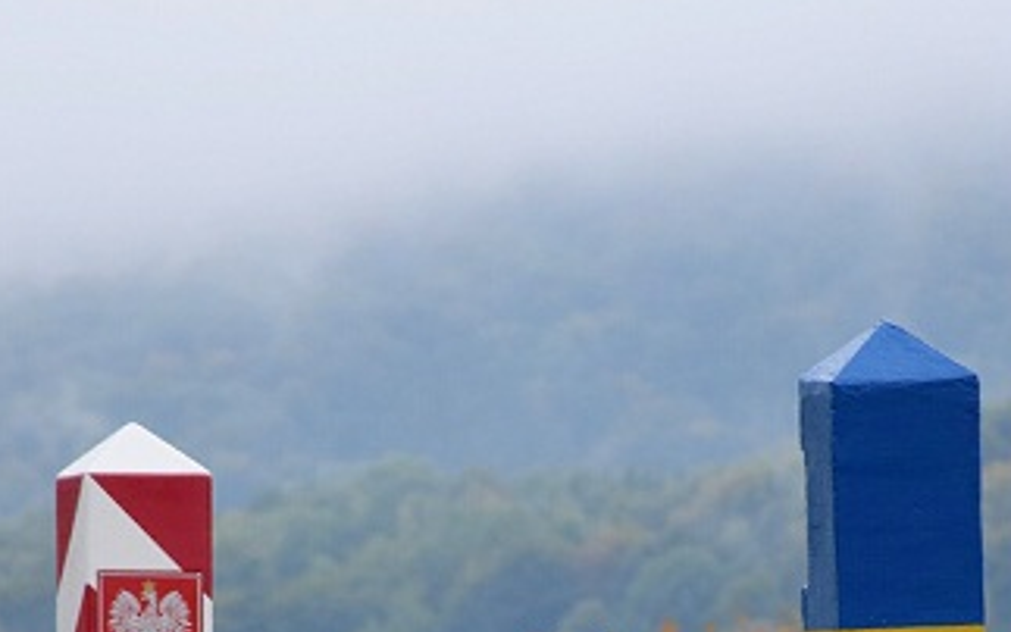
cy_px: 842
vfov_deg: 2.4
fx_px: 15350
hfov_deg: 3.8
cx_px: 576
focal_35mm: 557
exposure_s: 1/250
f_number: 5.6
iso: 320
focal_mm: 140
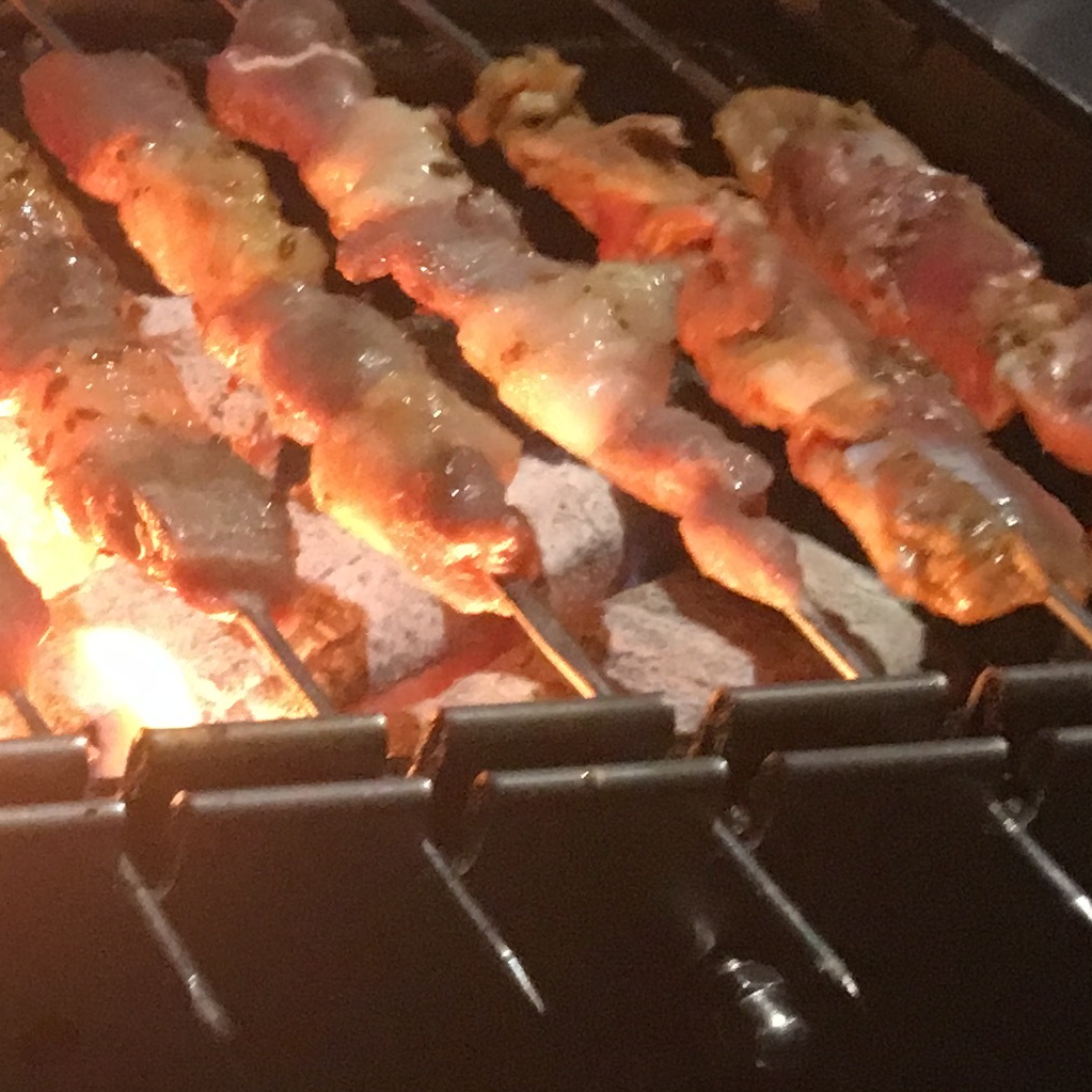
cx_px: -543
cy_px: 616
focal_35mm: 101
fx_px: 3605
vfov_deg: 17.2
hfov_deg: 15.8
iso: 200
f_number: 2.2
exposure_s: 1/25
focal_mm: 4.15
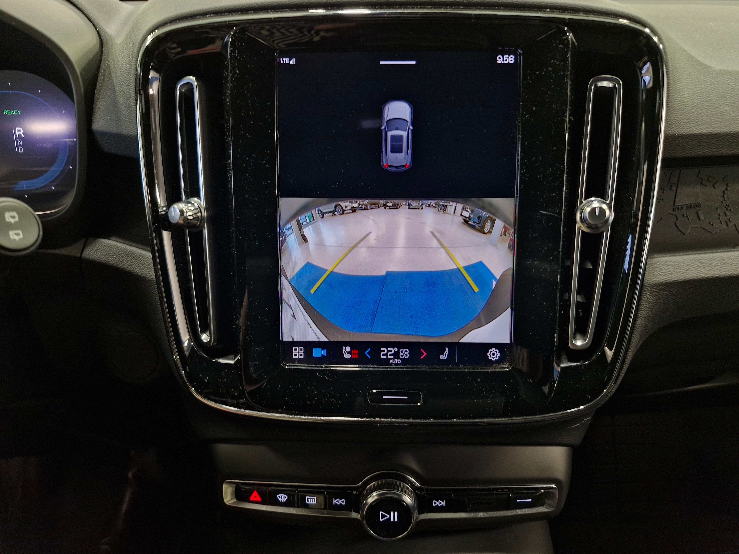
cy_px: 277
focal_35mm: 23
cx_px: 370
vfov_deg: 58.9
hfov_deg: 73.9
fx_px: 491
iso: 250
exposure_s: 1/34
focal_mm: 5.54
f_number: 1.8
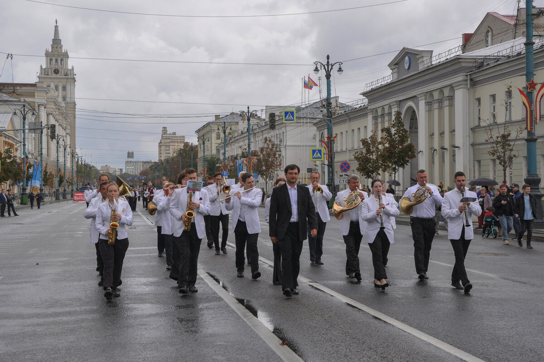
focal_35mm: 57
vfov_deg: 23.8
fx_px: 861
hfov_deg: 35.1
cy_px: 181
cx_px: 272
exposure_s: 1/250
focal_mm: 38
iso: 200
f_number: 8
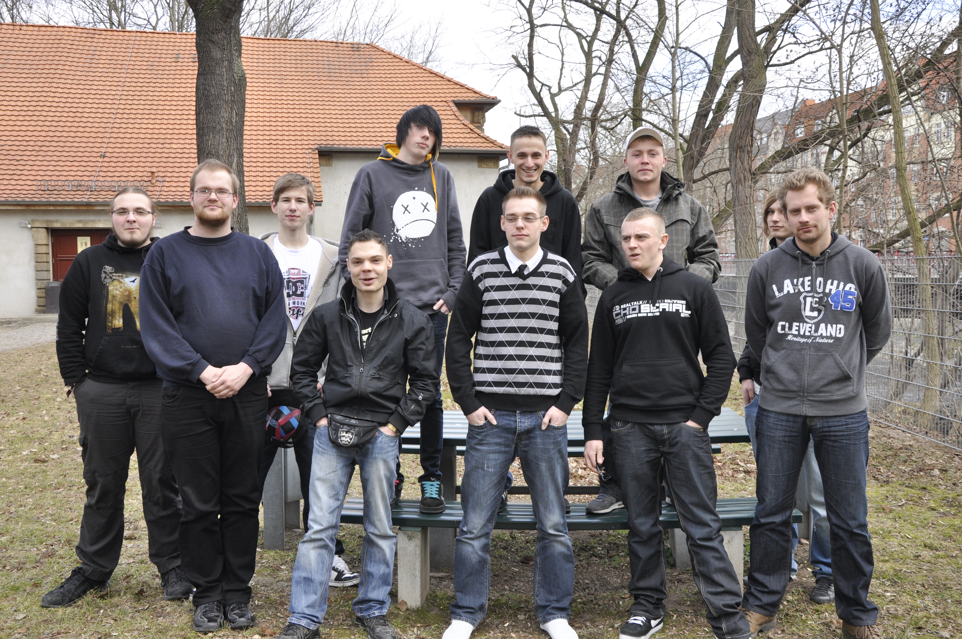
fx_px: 961
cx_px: 481
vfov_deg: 36.8
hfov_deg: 53.2
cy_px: 320
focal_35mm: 36
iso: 400
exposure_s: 1/200
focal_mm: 24
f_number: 8
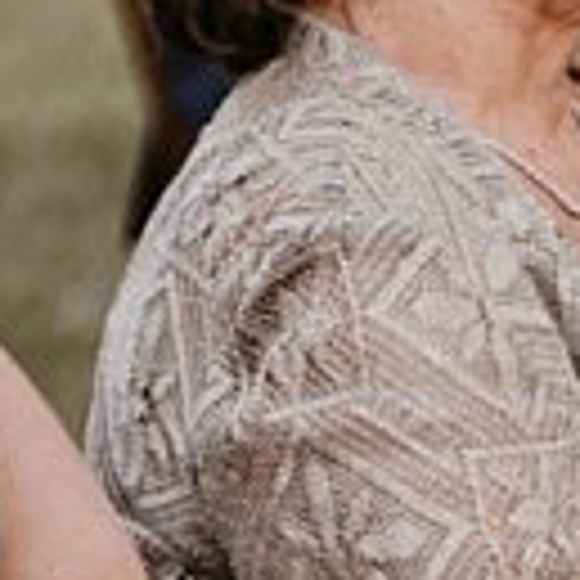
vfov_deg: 3.4
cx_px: 558
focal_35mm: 511
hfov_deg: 3.4
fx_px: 9687
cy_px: 54
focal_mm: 76
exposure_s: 1/400
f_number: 3.5
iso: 400
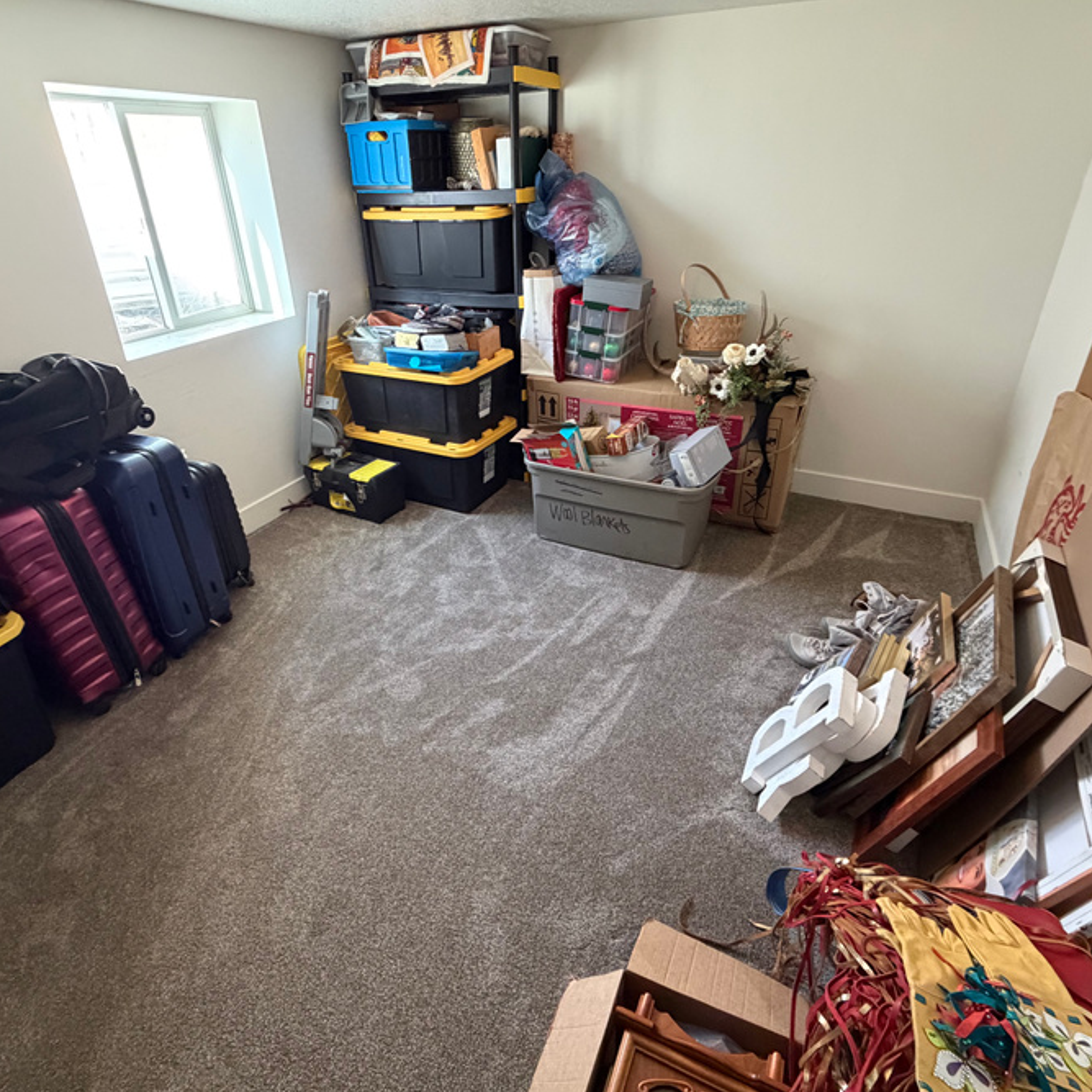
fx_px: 678
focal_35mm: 19
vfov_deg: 77.6
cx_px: 521
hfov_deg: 77.6
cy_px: 511
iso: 640
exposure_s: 1/60
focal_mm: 2.22
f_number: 2.2
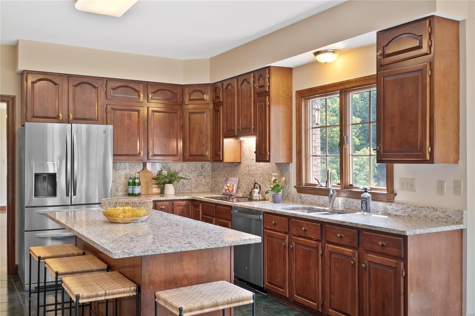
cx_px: 238
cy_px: 158
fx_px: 475
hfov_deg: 53.1
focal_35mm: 36
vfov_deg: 36.9
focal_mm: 18
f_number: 6.3
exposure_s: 1/5
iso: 400
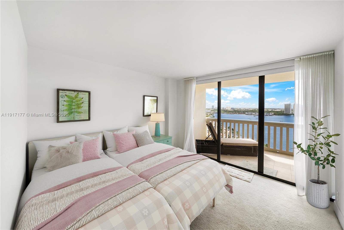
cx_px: 172
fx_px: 115
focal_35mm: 12
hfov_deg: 112.6
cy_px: 115
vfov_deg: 90.1
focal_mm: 12
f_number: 8
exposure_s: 1/200
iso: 400
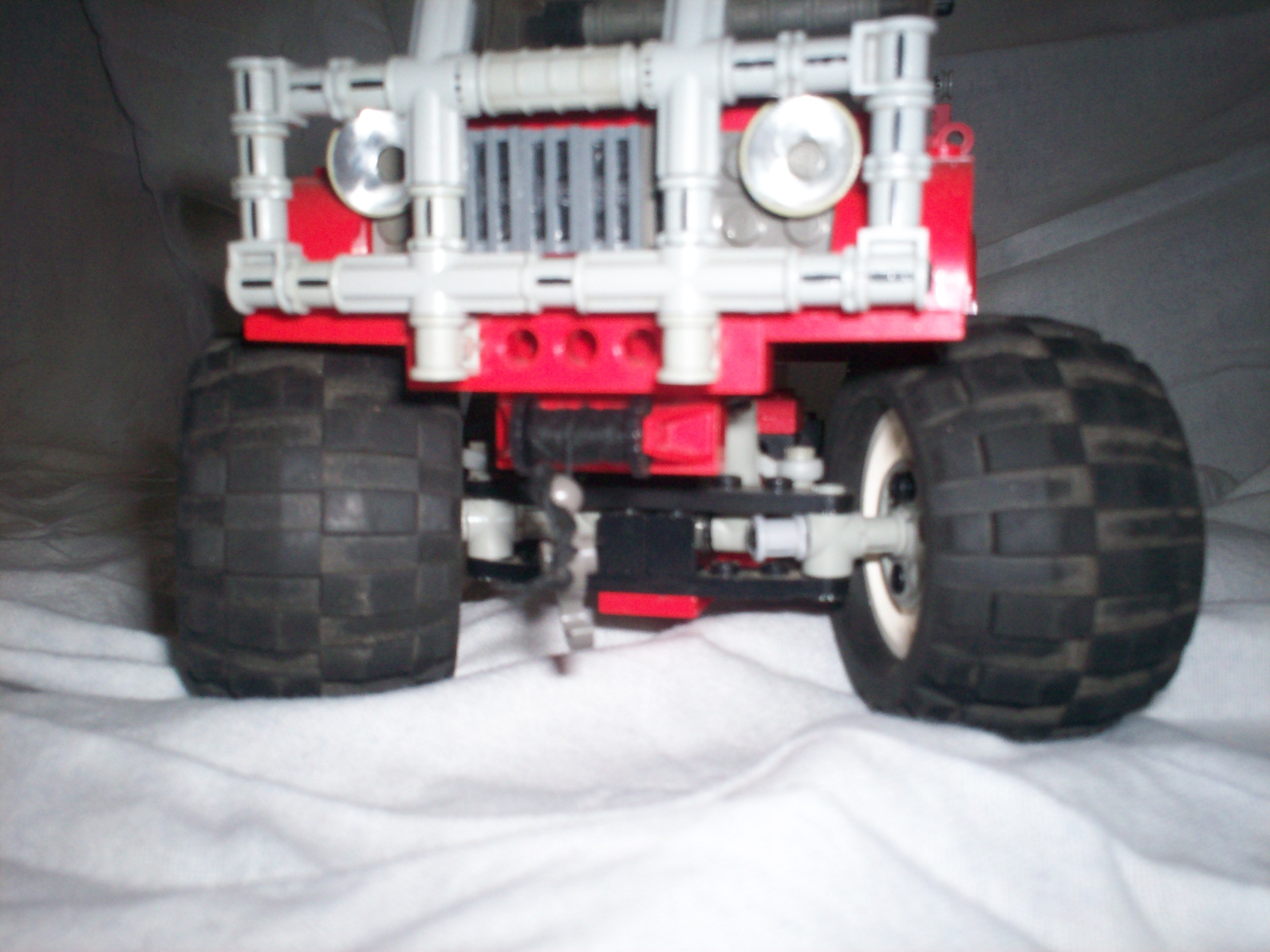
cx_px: 635
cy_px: 476
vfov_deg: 39.7
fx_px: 1321
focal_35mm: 36
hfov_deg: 51.4
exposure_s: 1/60
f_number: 4.5
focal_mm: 6
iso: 140
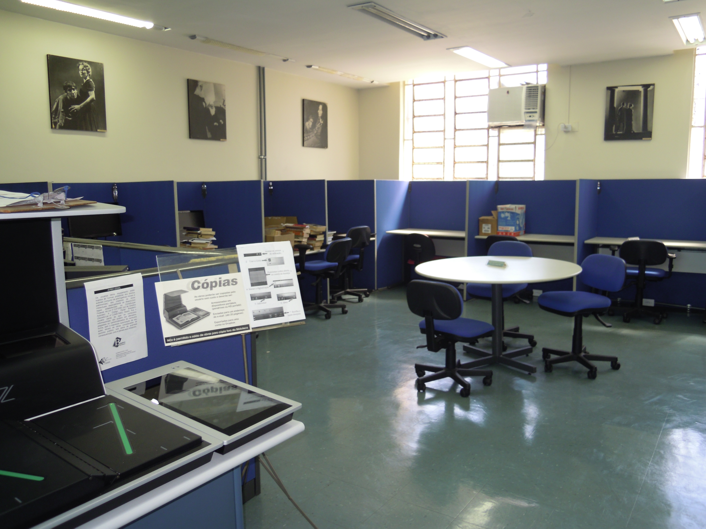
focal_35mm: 28
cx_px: 353
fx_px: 571
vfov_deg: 49.7
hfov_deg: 63.4
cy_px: 264
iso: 100
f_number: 2.7
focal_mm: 5
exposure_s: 1/40
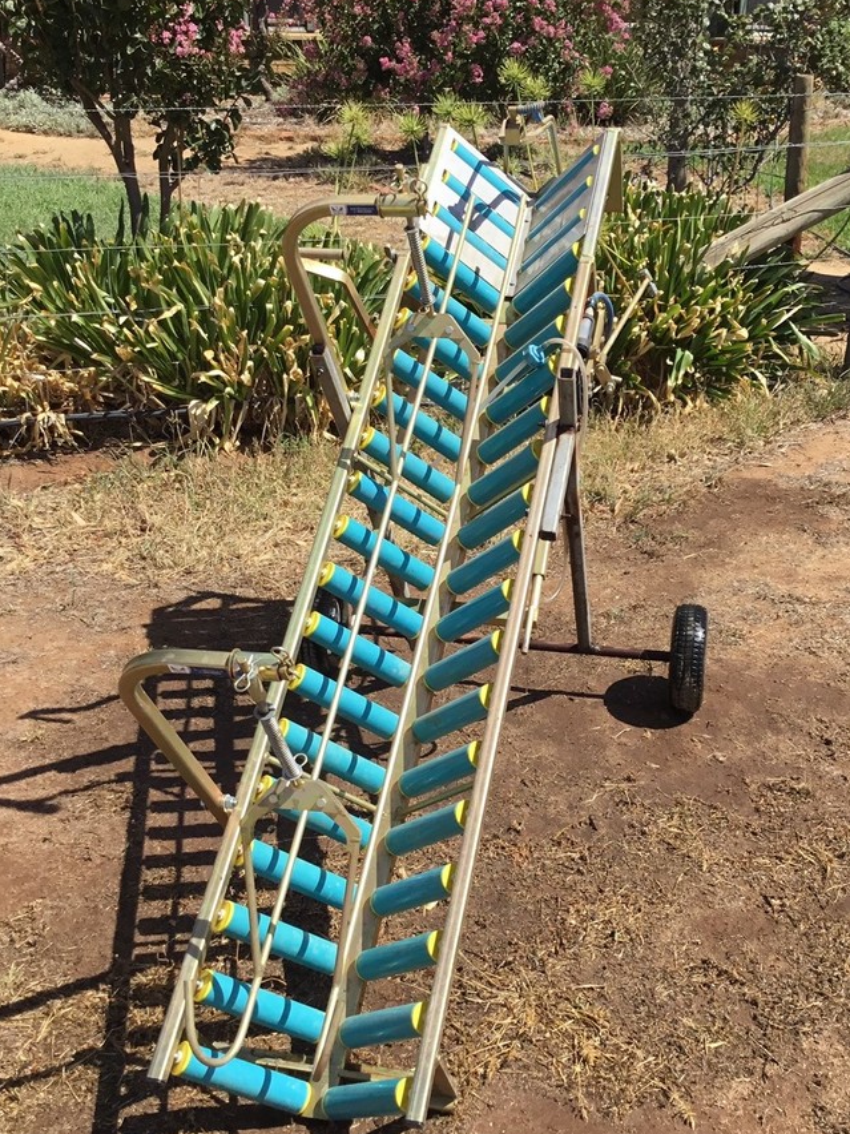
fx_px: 1048
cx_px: 434
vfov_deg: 56.8
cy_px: 568
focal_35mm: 32
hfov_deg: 44.2
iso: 25
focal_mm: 3.3
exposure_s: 1/1381
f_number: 2.4
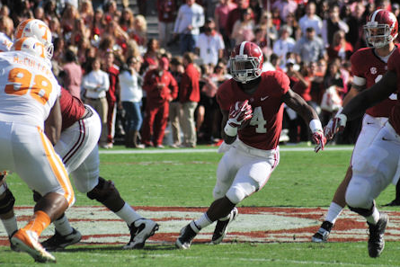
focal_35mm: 364
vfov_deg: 3.8
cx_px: 201
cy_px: 133
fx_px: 4046
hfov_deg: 5.7
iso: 400
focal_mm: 240
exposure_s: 1/3200
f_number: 6.3
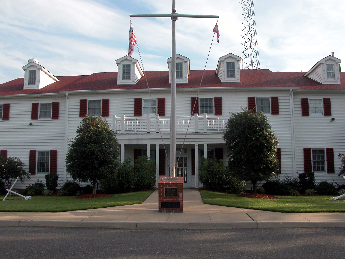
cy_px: 130
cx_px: 172
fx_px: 349
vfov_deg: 40.7
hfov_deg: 52.6
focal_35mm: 35
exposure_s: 1/254
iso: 100
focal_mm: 8.9
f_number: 5.6
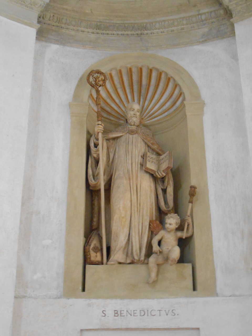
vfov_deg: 42.9
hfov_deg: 32.9
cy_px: 168
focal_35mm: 44
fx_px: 427
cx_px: 126
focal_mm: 7.8
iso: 800
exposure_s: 1/5
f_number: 4.5
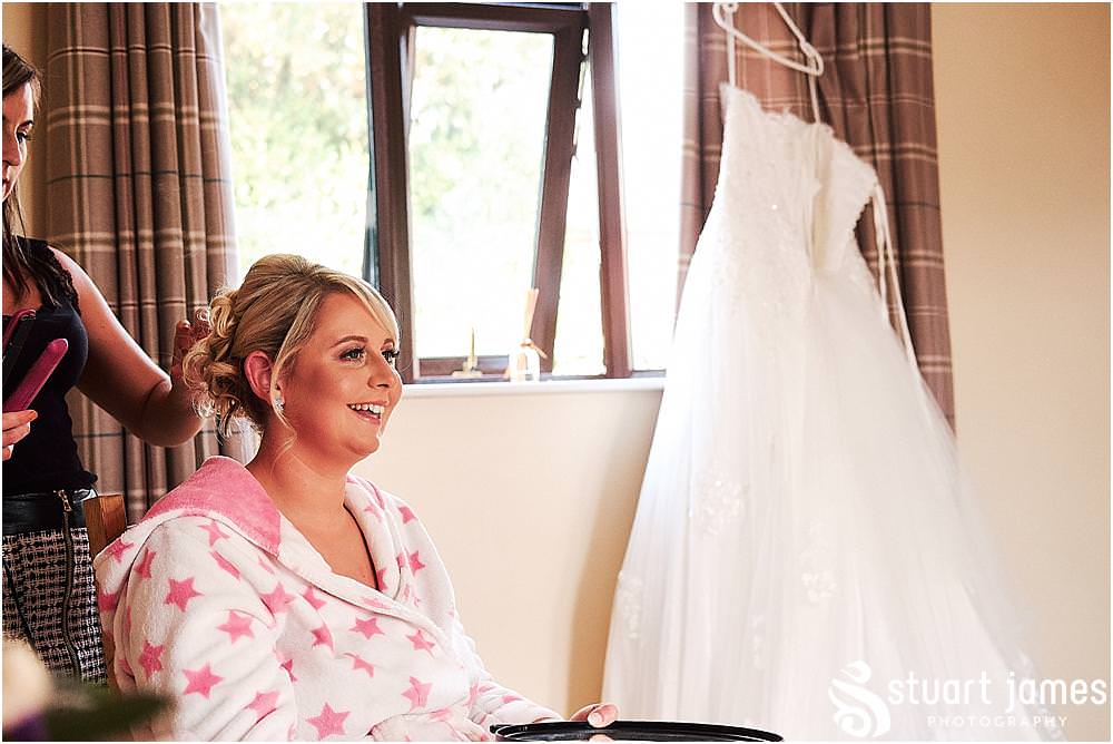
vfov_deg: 25.6
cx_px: 556
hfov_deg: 37.5
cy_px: 372
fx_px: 1639
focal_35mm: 53
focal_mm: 35
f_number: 3.2
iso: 3200
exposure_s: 1/640
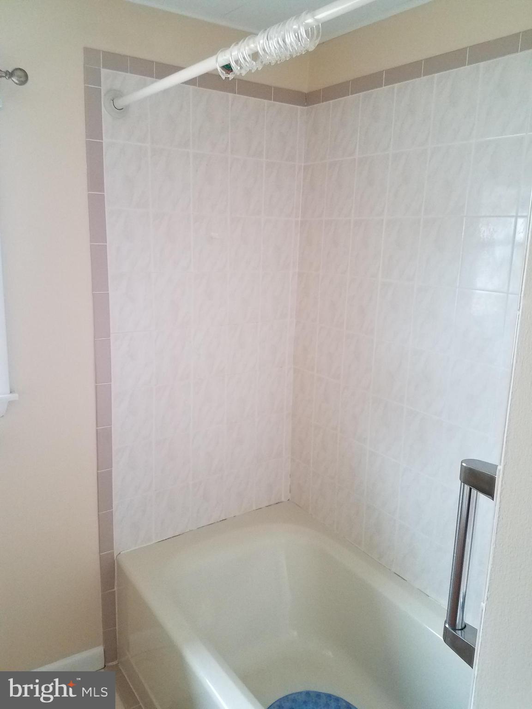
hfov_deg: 53.1
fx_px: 533
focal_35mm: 26
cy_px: 354
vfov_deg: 67.3
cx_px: 266
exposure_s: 1/24
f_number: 1.7
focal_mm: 4.2
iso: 200
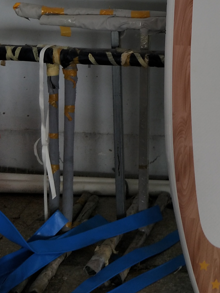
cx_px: 274
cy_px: -47
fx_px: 593
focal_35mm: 70
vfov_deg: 25.3
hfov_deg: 19.6
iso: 95
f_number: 1.7
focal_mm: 4.27
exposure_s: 1/100
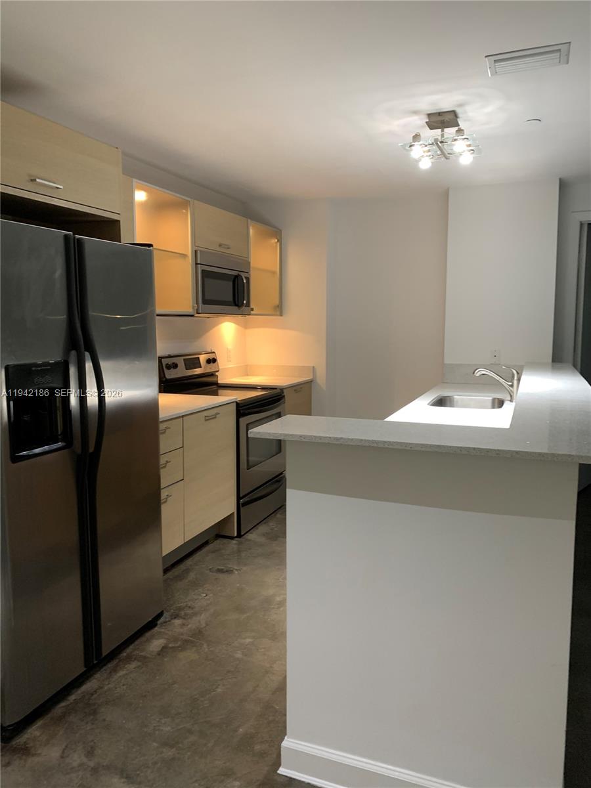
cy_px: 394
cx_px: 296
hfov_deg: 53.1
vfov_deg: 67.3
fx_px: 592
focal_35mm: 26
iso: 320
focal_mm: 4.25
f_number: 1.8
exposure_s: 1/60
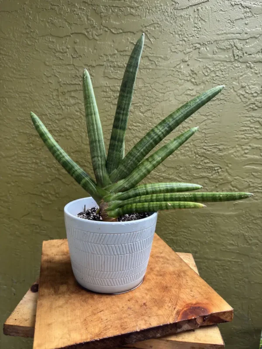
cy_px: 174
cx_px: 131
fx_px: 242
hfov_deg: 56.8
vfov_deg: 71.6
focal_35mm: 24
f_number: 1.78
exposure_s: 1/121
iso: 100
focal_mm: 6.76
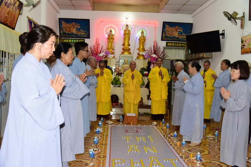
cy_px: 84
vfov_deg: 41.2
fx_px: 223
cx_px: 126
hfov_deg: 58.7
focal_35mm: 32
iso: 1000
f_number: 5
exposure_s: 1/80
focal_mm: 32
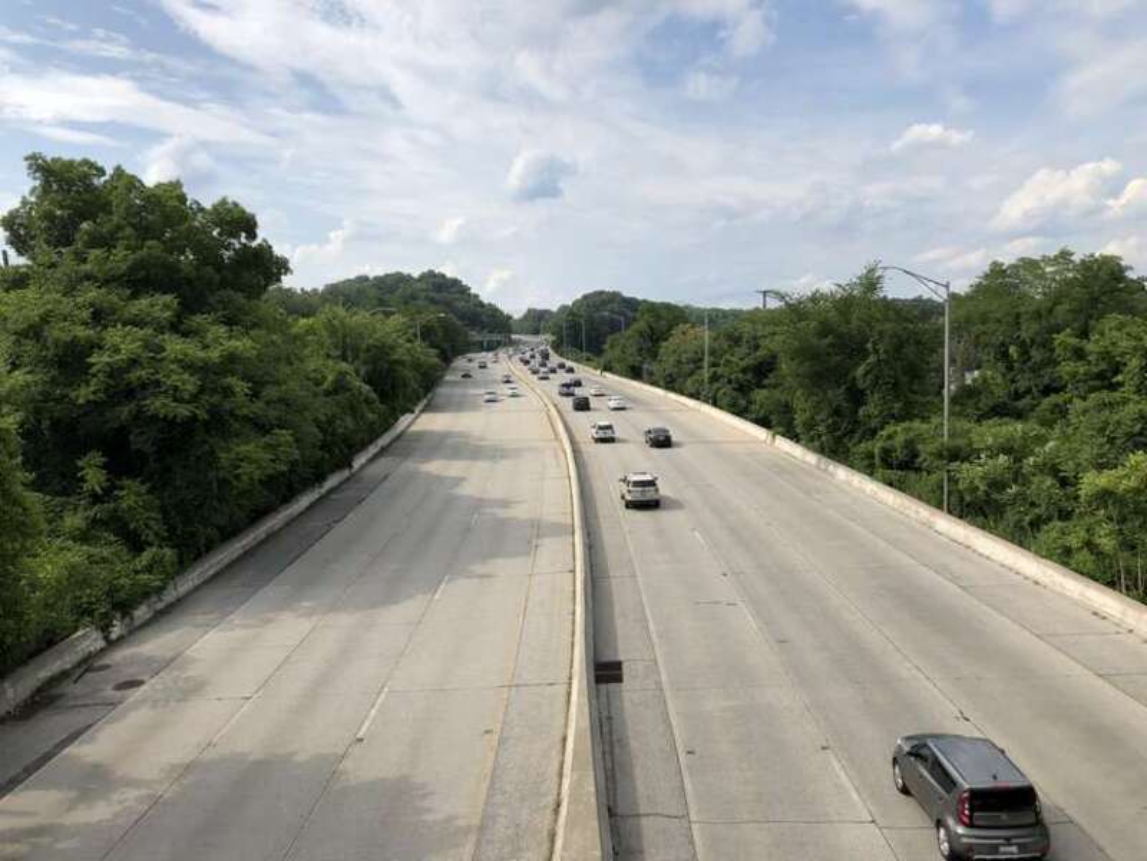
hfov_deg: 63.4
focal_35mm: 28
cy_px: 430
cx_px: 574
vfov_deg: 49.7
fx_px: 928
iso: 20
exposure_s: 1/2433
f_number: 1.8
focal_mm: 4
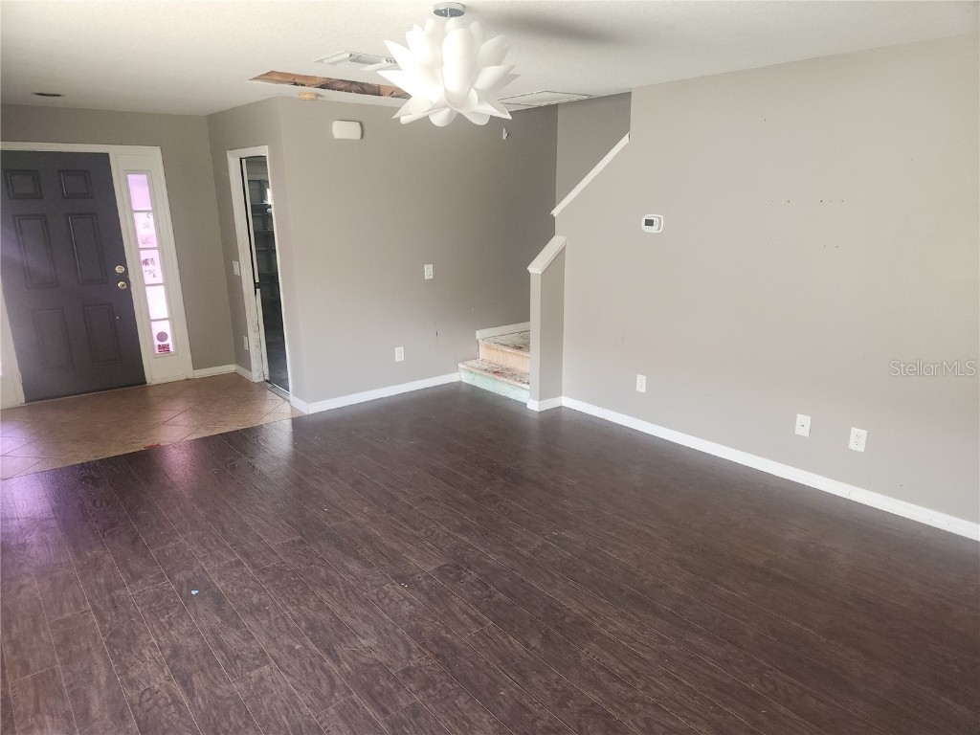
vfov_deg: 58.9
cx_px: 490
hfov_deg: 73.9
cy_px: 368
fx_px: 651
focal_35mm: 23
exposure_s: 1/60
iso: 125
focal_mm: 5.4
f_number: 1.8
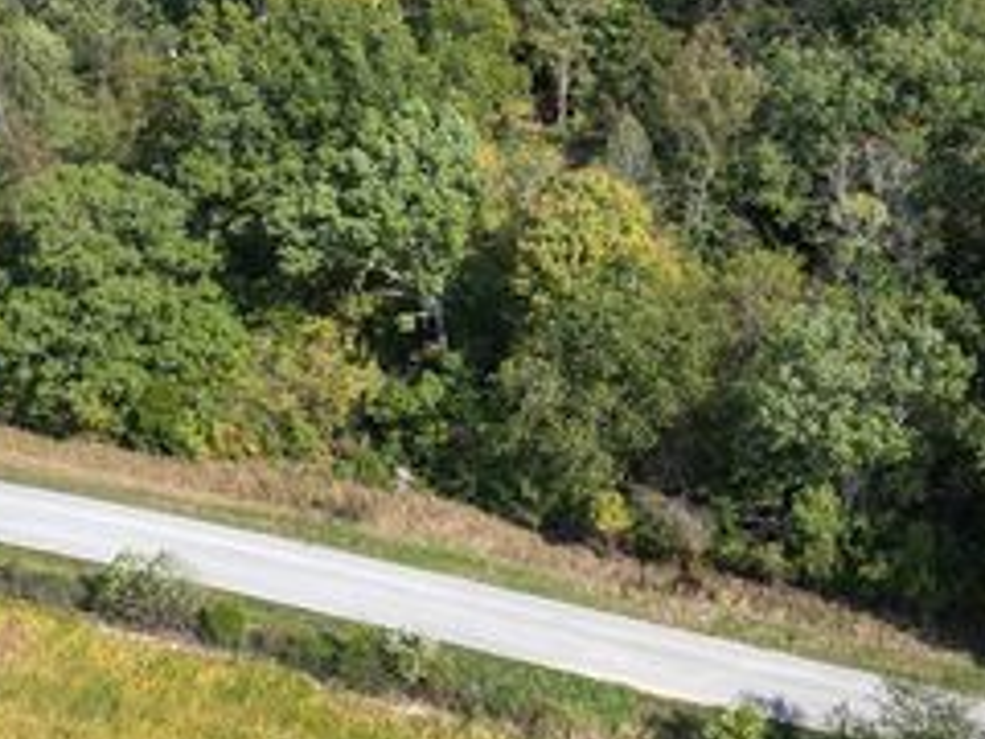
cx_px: 636
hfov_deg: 37.9
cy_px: 211
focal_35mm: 50
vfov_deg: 28.8
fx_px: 1423
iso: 100
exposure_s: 1/1500
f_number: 1.7
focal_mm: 6.72
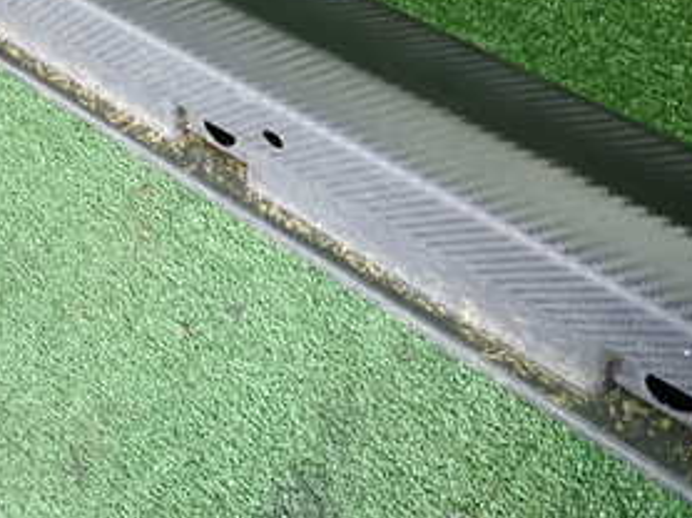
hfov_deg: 34.3
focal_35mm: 54
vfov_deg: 26.2
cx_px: 117
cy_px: 65
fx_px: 1079
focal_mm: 4.5
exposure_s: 1/30
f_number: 2
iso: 400
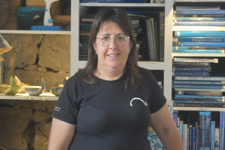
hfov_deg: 15.9
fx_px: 806
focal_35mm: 129
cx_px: 112
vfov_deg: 10.6
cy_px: 75
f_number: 4
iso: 1600
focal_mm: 86
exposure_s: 1/30
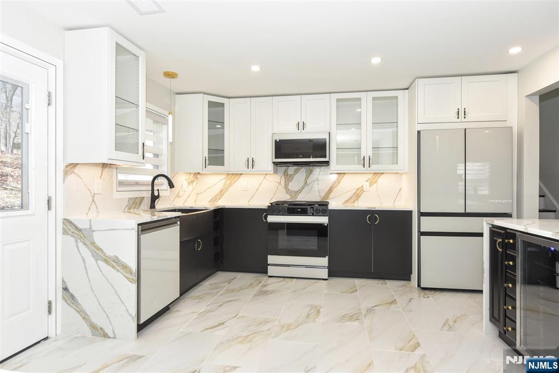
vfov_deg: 61.9
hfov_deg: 84.0
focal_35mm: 20
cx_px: 280
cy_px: 186
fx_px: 311
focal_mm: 20
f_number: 5.6
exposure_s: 1/125
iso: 800
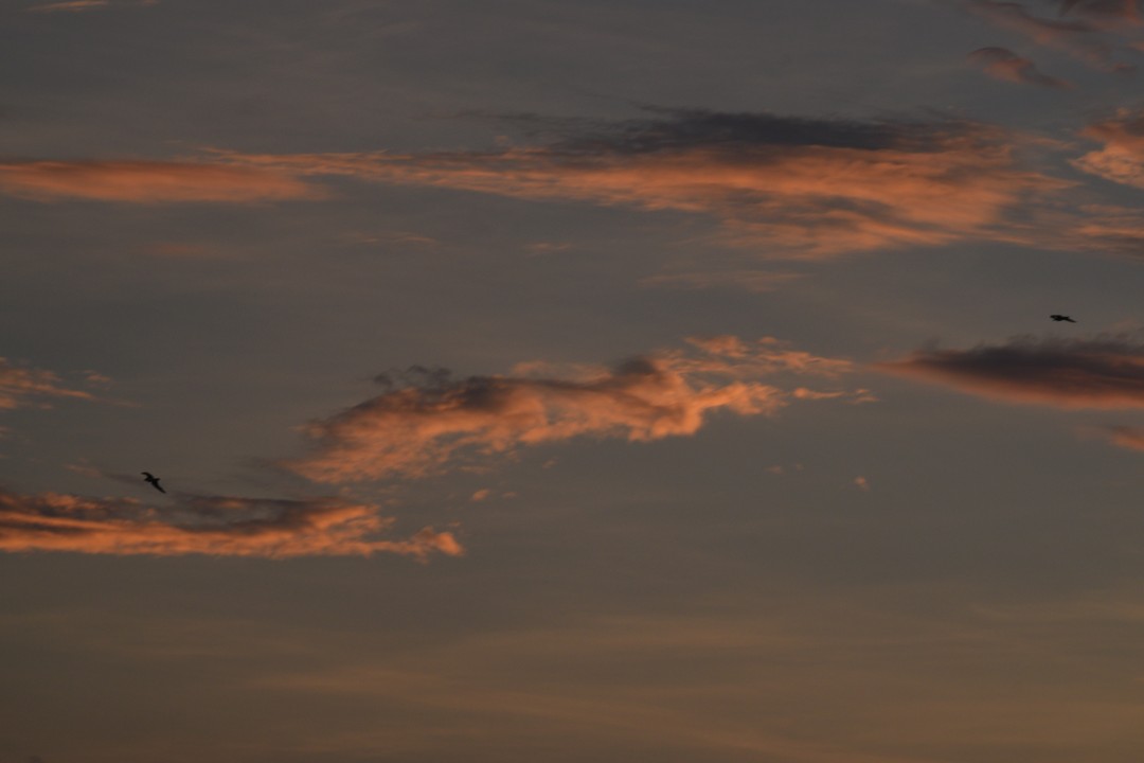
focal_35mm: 180
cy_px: 382
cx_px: 572
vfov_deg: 7.6
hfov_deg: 11.4
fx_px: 5720
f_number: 14
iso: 200
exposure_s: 1/160
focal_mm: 120
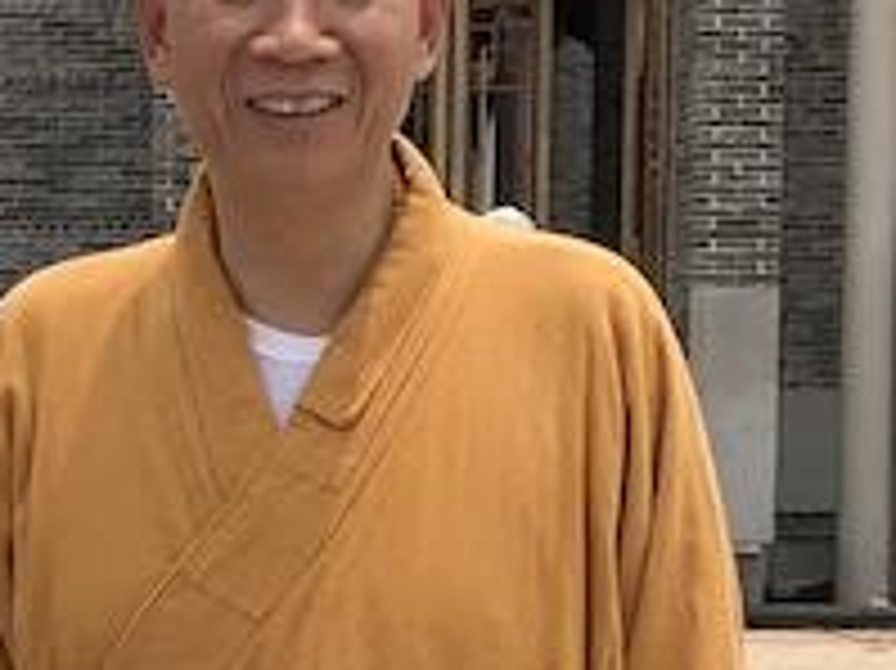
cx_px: 68
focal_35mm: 169
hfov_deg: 11.6
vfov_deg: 8.7
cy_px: 657
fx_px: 4372
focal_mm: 3.99
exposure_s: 1/3003
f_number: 1.8
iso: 20
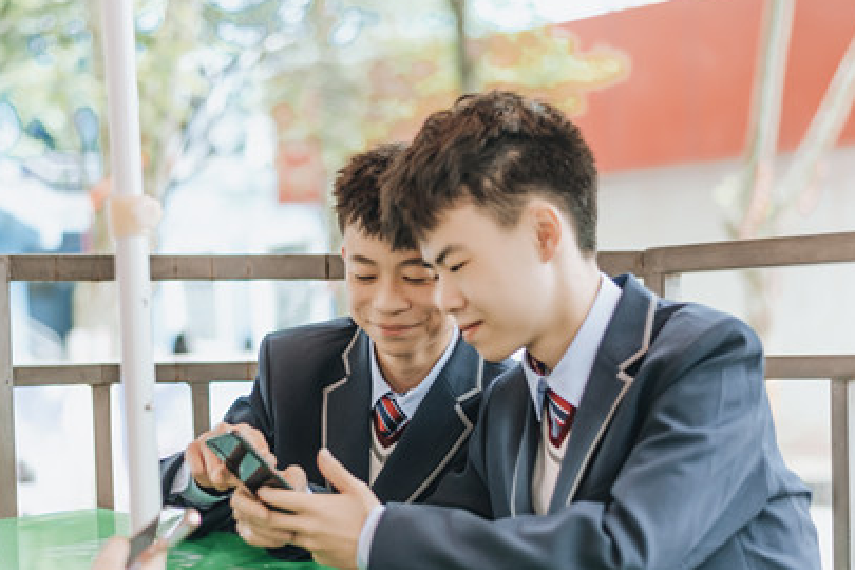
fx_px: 1757
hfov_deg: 27.3
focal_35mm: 74
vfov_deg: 18.4
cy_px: 342
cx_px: 386
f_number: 1.8
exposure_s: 1/125
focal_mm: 50
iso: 500
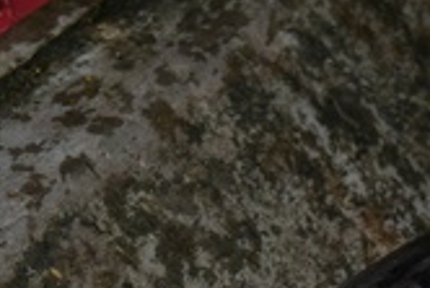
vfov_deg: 5.0
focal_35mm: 274
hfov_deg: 7.4
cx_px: 528
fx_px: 3276
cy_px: 511
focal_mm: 70
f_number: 5.6
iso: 400
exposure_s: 1/80
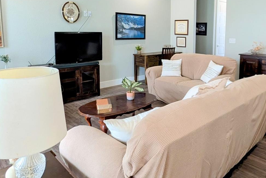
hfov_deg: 68.4
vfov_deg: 48.3
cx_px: 165
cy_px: 53
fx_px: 192
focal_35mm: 26
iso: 161
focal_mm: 2.02
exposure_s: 1/60
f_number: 1.7
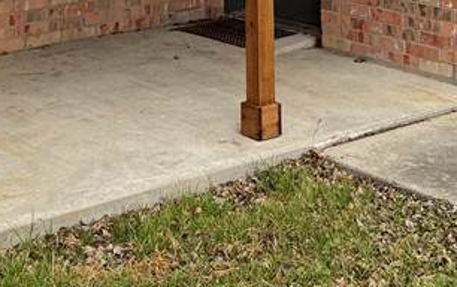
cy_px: -265
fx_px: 1060
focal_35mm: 85
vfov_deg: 13.5
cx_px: 221
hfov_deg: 24.3
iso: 100
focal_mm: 6.76
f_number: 1.78
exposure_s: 1/1174
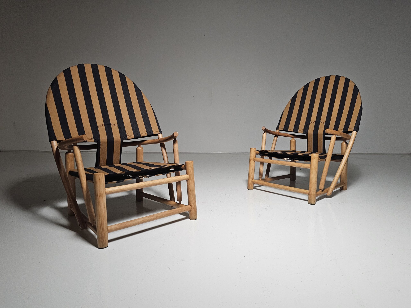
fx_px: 273
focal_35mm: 23
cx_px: 206
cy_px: 154
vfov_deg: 58.9
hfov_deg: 73.9
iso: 400
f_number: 1.7
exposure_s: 1/100
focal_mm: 6.3
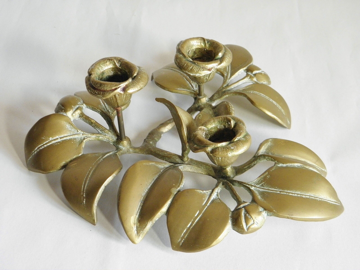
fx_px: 707
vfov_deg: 21.6
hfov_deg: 28.6
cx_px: 180
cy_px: 135
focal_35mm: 68
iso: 200
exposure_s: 1/10
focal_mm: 12.2
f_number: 4.3
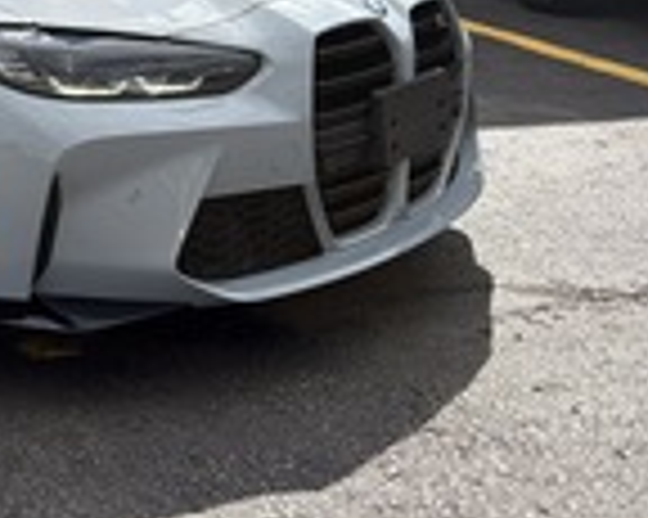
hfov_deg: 23.0
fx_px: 1418
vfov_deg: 19.2
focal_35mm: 74
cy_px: -142
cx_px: -180
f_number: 1.6
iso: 50
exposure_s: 1/3125
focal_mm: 5.96
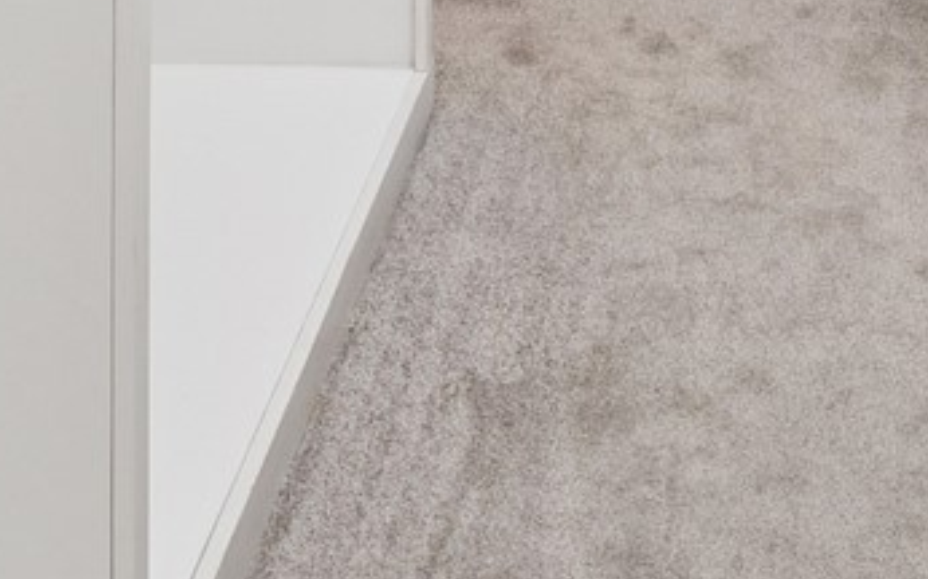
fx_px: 2124
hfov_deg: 24.4
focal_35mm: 84
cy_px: -755
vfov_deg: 12.6
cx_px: 676
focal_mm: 14
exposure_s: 1/10
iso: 640
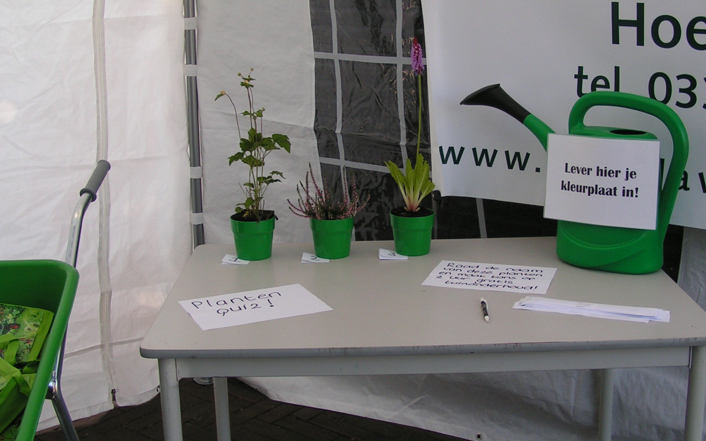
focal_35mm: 50
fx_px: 962
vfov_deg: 25.8
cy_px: 184
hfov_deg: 40.3
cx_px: 368
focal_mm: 5.8
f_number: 4
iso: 50
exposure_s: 1/80
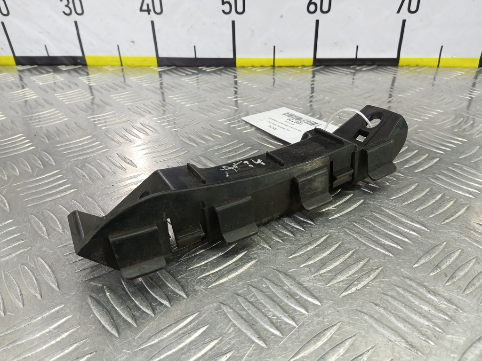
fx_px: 320
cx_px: 241
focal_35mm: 23
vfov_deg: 58.9
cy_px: 180
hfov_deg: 73.9
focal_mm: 4.11
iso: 161
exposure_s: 1/50
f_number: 1.6
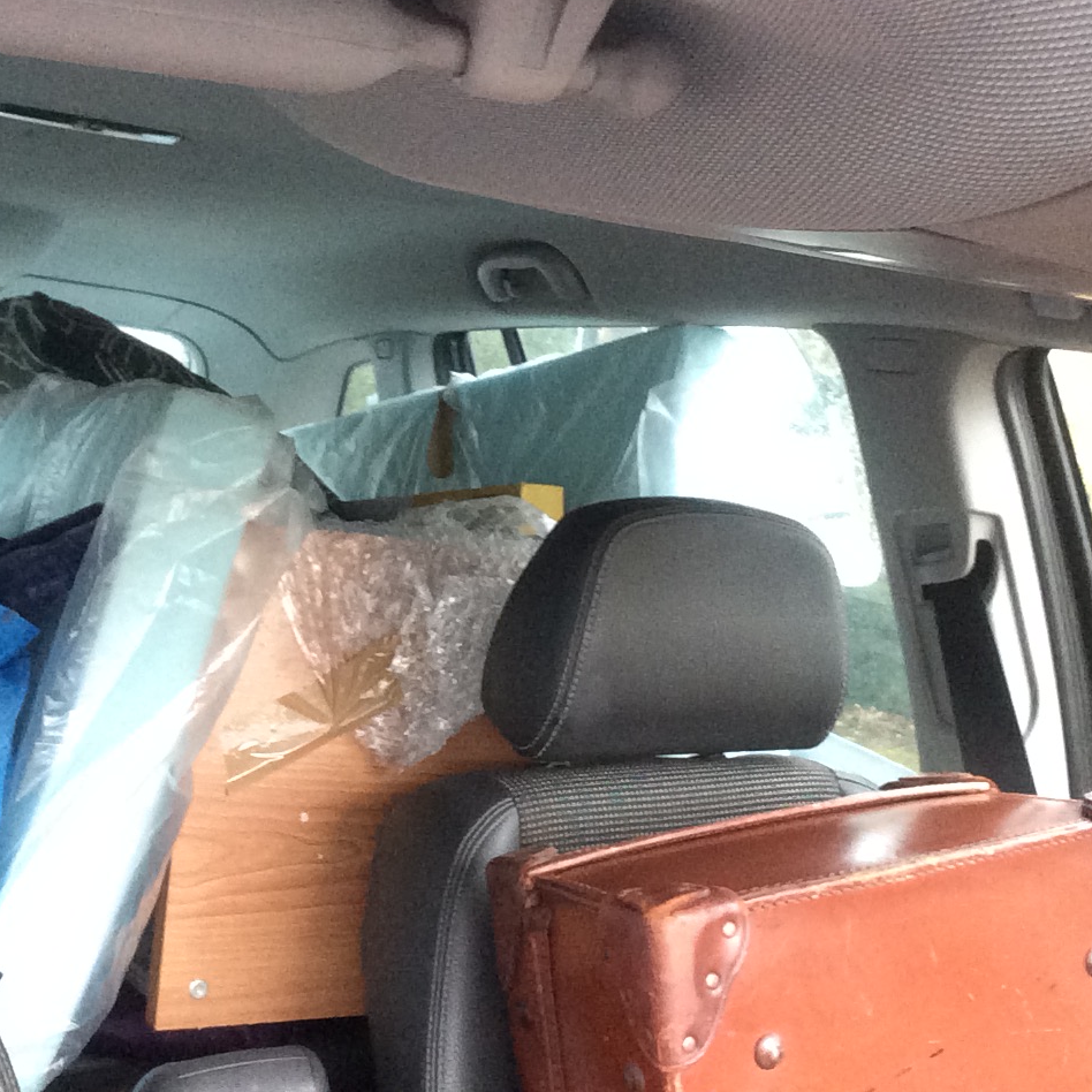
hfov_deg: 44.6
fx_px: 1321
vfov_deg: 44.9
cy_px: 540
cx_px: 420
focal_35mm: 37
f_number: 2.4
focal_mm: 2.15
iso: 400
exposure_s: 1/25
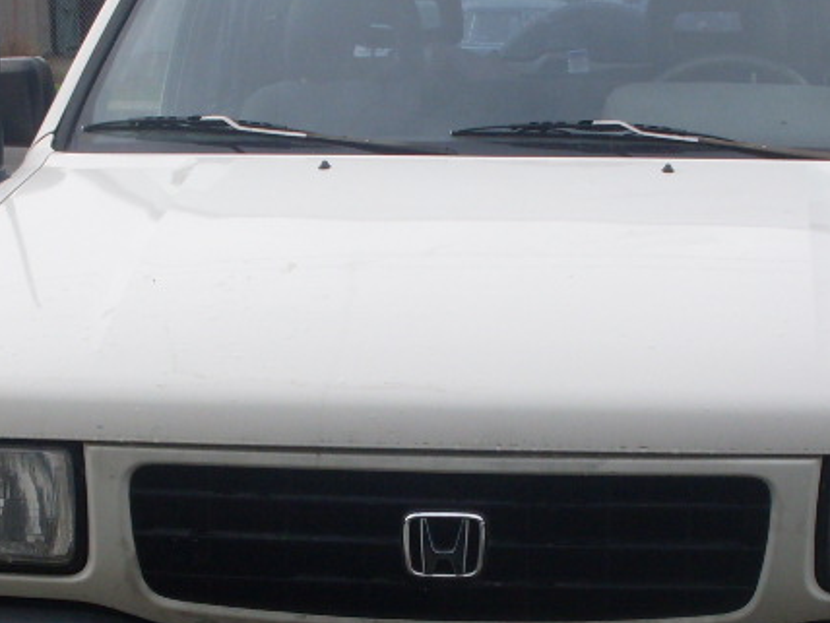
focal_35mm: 91
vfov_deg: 16.2
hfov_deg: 21.5
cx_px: 446
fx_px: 2182
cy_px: 462
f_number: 8.4
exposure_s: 1/90
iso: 80
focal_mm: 6.3
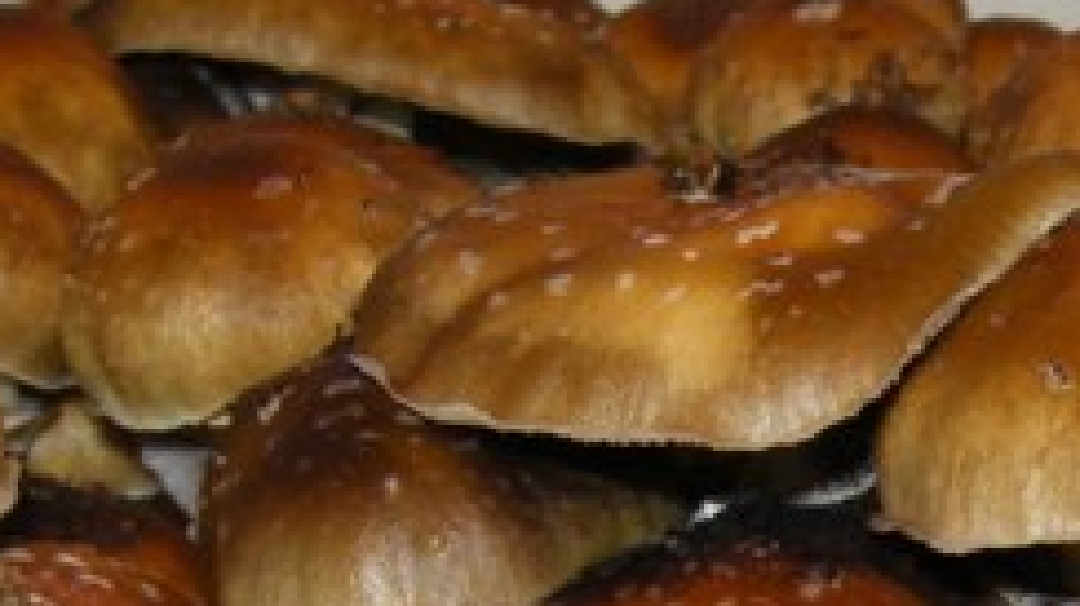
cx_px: 850
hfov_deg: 17.0
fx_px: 3578
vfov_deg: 9.4
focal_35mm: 125
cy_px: 964
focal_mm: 7.5
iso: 64
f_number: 7.6
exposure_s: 1/30
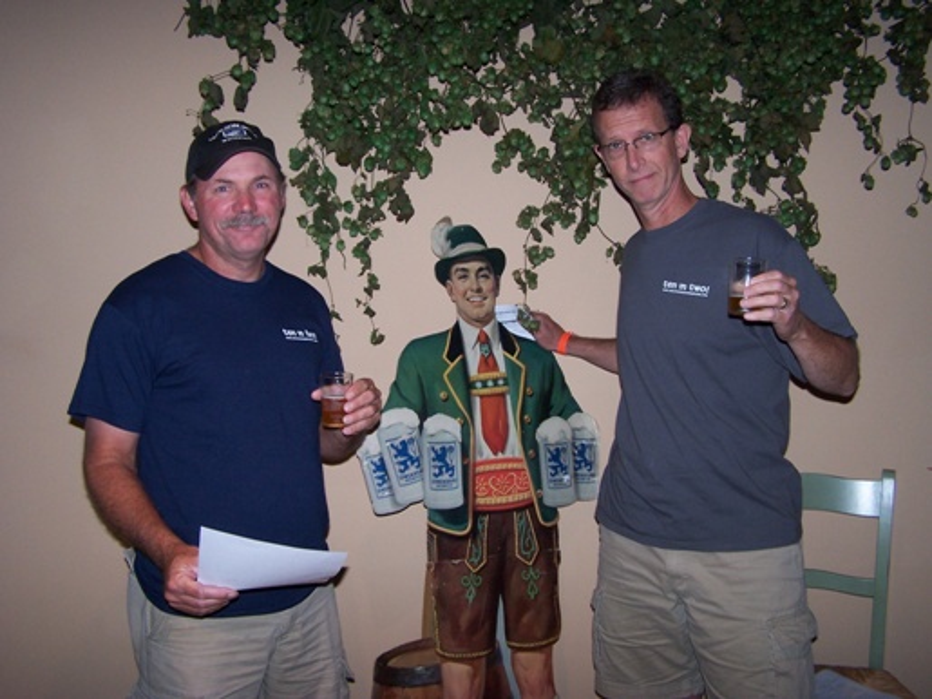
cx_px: 466
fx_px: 1023
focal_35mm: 38
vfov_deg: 37.7
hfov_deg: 49.0
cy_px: 350
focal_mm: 6.3
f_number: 2.8
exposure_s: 1/60
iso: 140
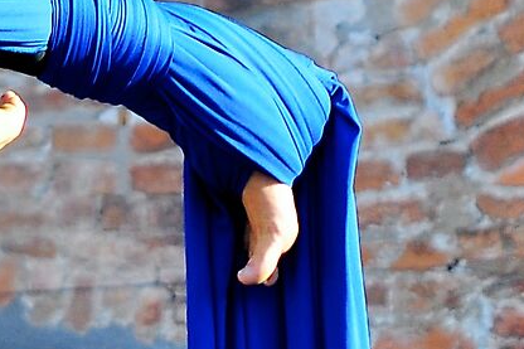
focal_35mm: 1081
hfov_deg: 1.9
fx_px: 15726
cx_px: -267
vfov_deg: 1.3
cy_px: -261
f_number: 5.6
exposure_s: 1/200
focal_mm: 125
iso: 200
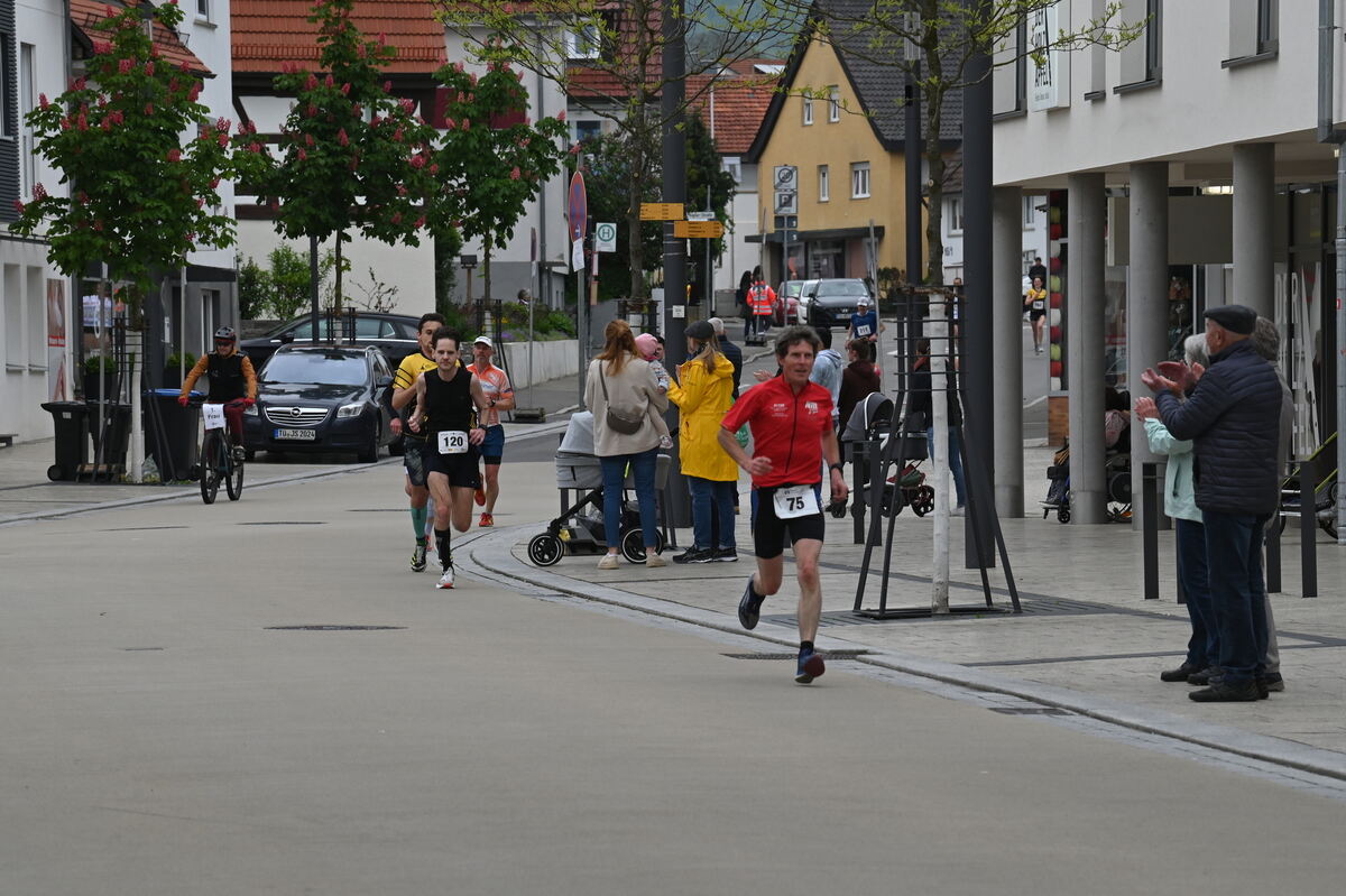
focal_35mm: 200
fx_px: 7474
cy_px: 448
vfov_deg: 6.9
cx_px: 673
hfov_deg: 10.3
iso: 800
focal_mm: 200
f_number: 11
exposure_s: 1/320
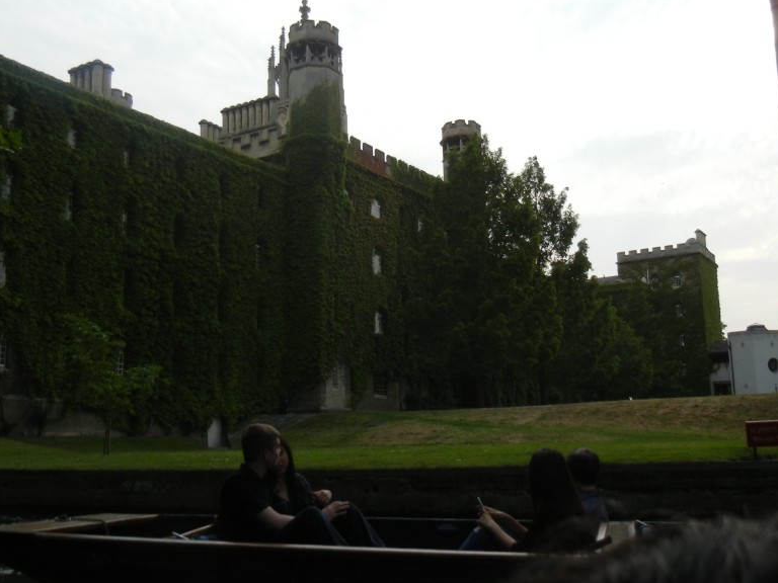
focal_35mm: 40
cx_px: 403
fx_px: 899
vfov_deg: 36.0
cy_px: 303
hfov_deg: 46.8
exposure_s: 1/857
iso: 160
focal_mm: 5.4
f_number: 3.5
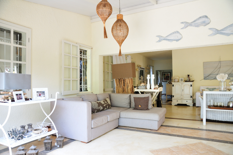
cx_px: 116
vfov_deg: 53.0
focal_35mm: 24
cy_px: 78
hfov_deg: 73.8
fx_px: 155
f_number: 5.6
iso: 200
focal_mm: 16
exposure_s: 1/25
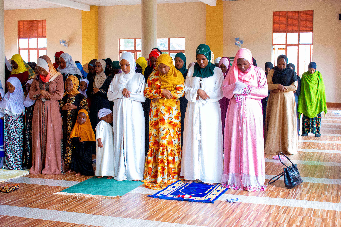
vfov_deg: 25.8
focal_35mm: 52
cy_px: 114
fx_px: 497
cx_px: 170
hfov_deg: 37.9
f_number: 5.6
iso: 2000
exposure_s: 1/50
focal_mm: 35
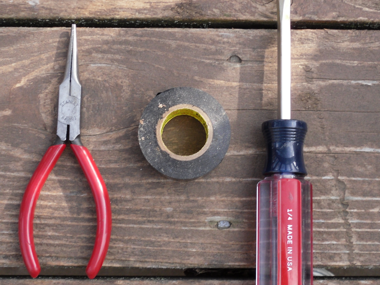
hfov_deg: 22.3
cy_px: 125
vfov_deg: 16.8
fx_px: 966
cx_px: 180
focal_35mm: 88
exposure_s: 1/133
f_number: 3.5
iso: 80
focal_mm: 6.3
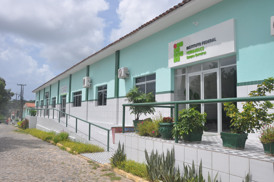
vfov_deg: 43.5
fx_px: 228
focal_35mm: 30
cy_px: 91
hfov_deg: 62.0
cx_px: 137
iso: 200
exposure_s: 1/250
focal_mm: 20
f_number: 16
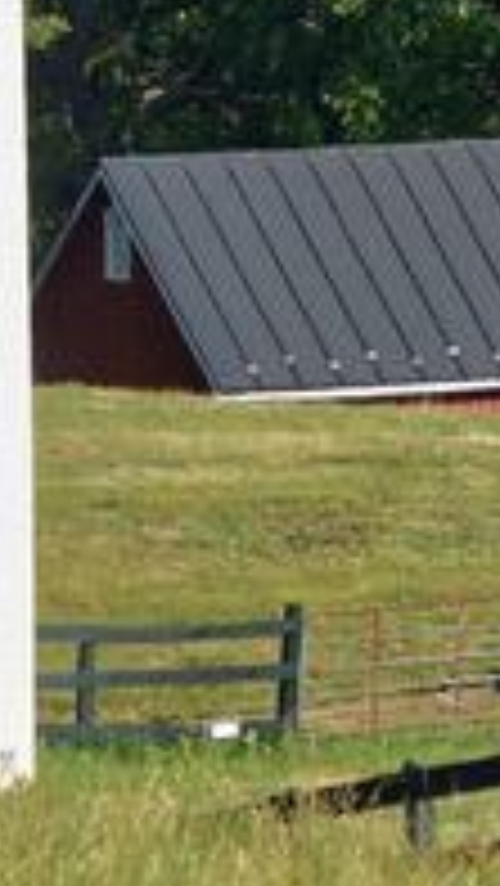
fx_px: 31684
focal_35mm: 1346
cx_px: -610
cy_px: -1556
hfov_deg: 0.9
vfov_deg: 1.6
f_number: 11
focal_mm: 165
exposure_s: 1/500
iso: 320
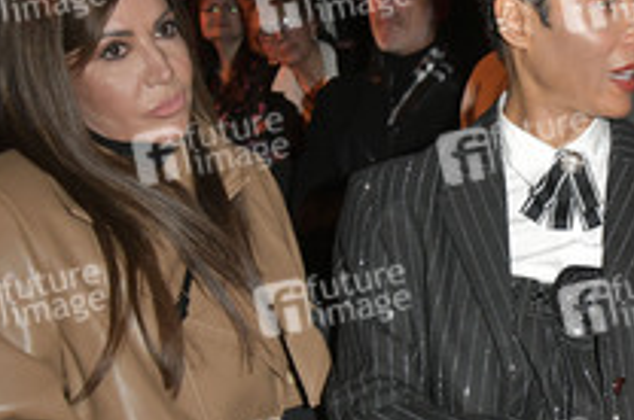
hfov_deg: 30.7
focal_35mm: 63
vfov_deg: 21.5
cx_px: 556
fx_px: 1108
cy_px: 225
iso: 2500
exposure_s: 1/125
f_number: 5.6
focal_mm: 29
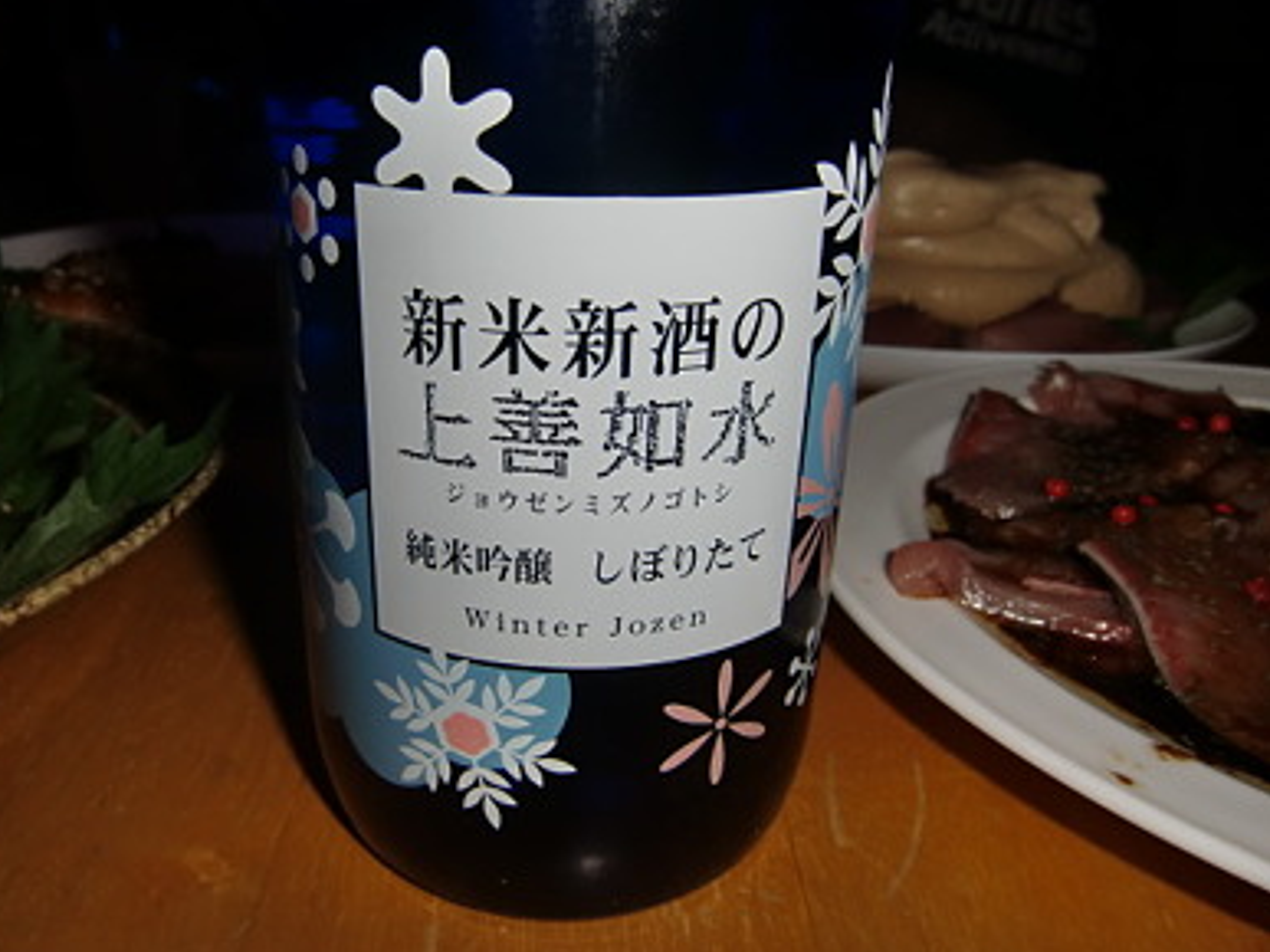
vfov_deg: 49.7
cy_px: 446
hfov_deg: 63.1
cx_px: 533
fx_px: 1027
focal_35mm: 28
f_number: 7.5
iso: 64
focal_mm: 4.3
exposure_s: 1/15
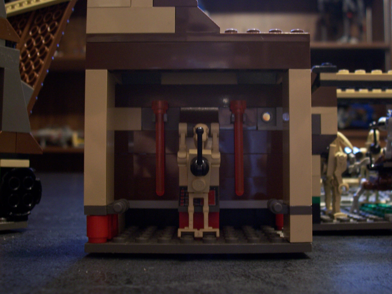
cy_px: 147
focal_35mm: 42
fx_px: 476
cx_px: 196
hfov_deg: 44.8
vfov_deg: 34.3
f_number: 3
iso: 160
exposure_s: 1/2
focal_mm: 7
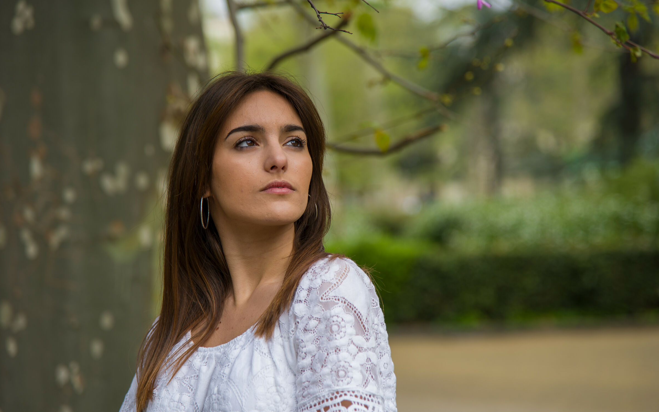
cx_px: 328
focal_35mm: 123
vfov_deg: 10.7
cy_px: 208
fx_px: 2209
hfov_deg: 17.0
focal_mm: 120
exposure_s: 1/250
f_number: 4
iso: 110
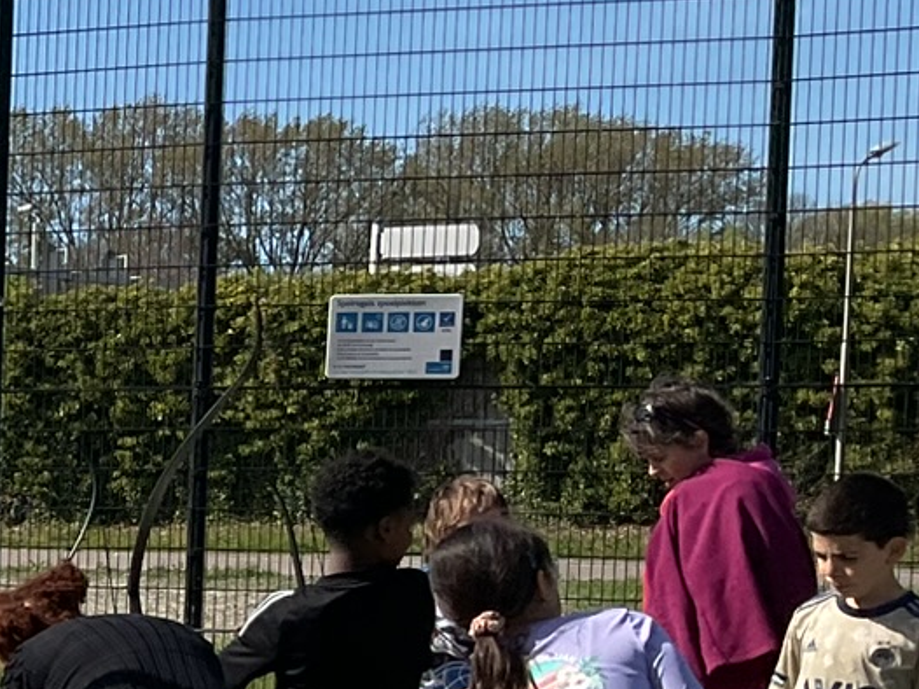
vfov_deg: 12.8
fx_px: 2999
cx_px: -757
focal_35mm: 113
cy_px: 768
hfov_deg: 15.0
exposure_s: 1/1984
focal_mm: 3
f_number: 1.8
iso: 16
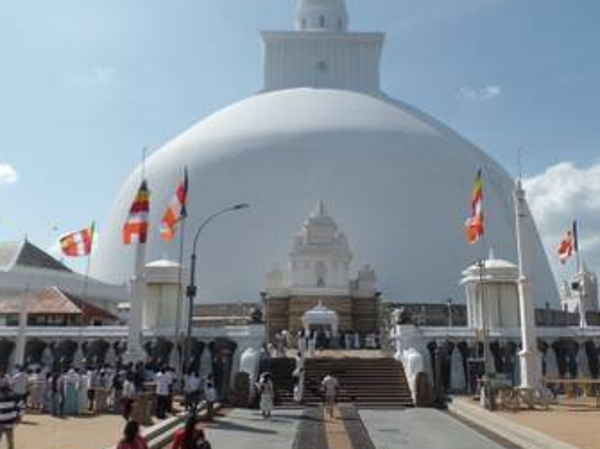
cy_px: 222
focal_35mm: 33
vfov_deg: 42.9
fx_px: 572
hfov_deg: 55.3
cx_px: 331
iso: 80
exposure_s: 1/1500
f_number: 3.5
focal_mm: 4.1
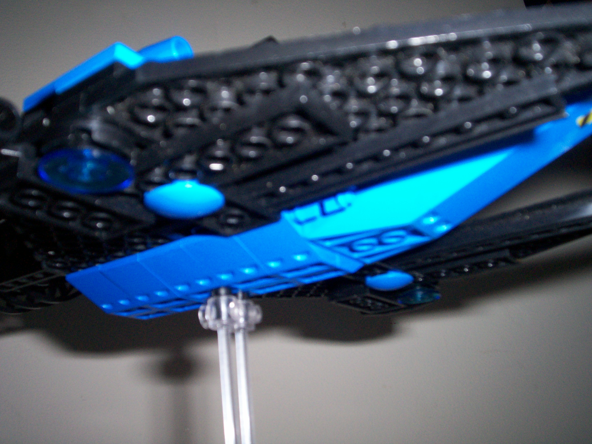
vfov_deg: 39.7
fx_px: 616
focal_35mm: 36
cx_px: 296
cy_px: 222
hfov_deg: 51.4
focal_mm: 5.9
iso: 140
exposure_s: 1/64
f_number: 4.5
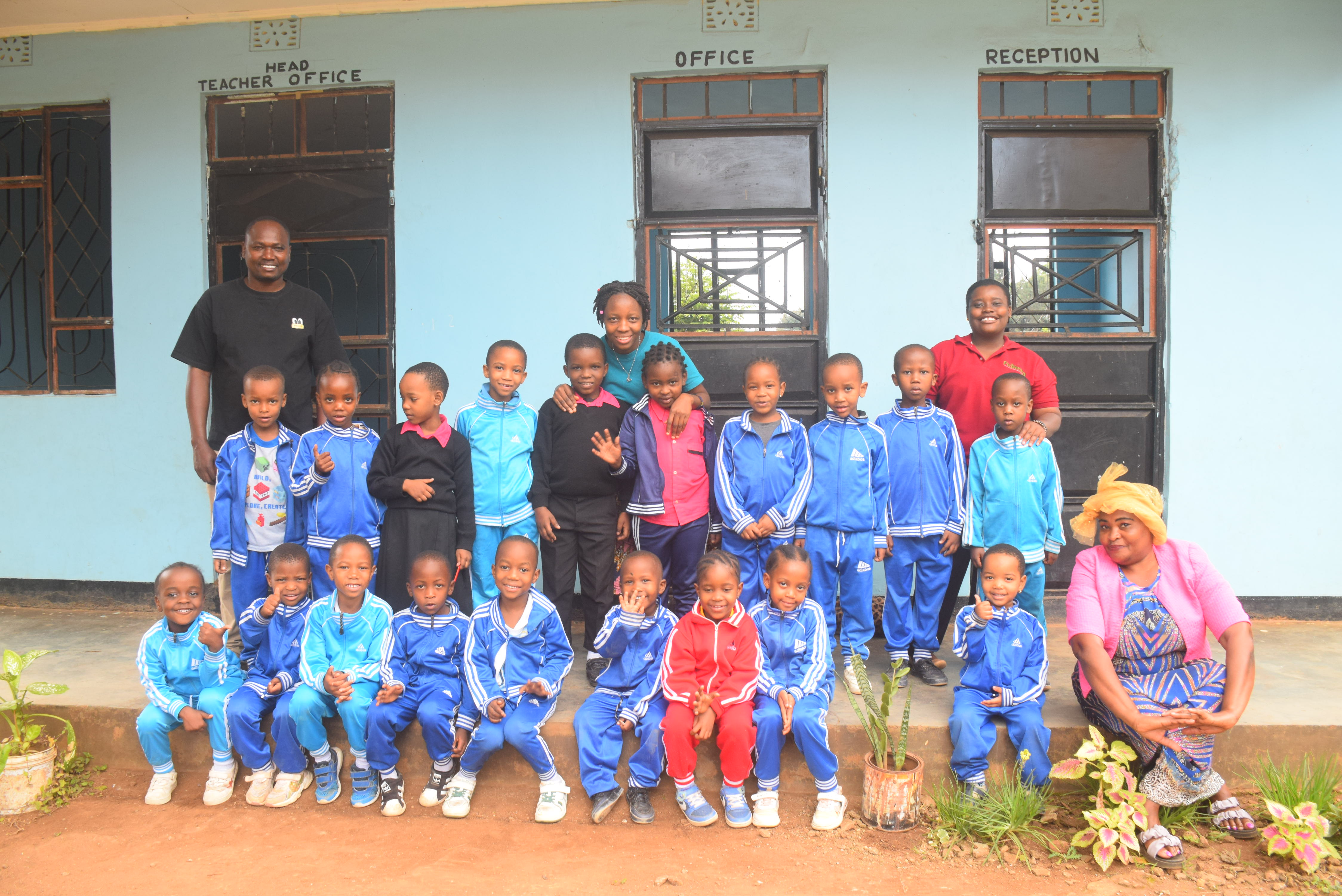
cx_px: 671
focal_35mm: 27
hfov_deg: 67.4
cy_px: 448
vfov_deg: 48.0
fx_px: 1007
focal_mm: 18
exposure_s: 1/200
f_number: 5.6
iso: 640
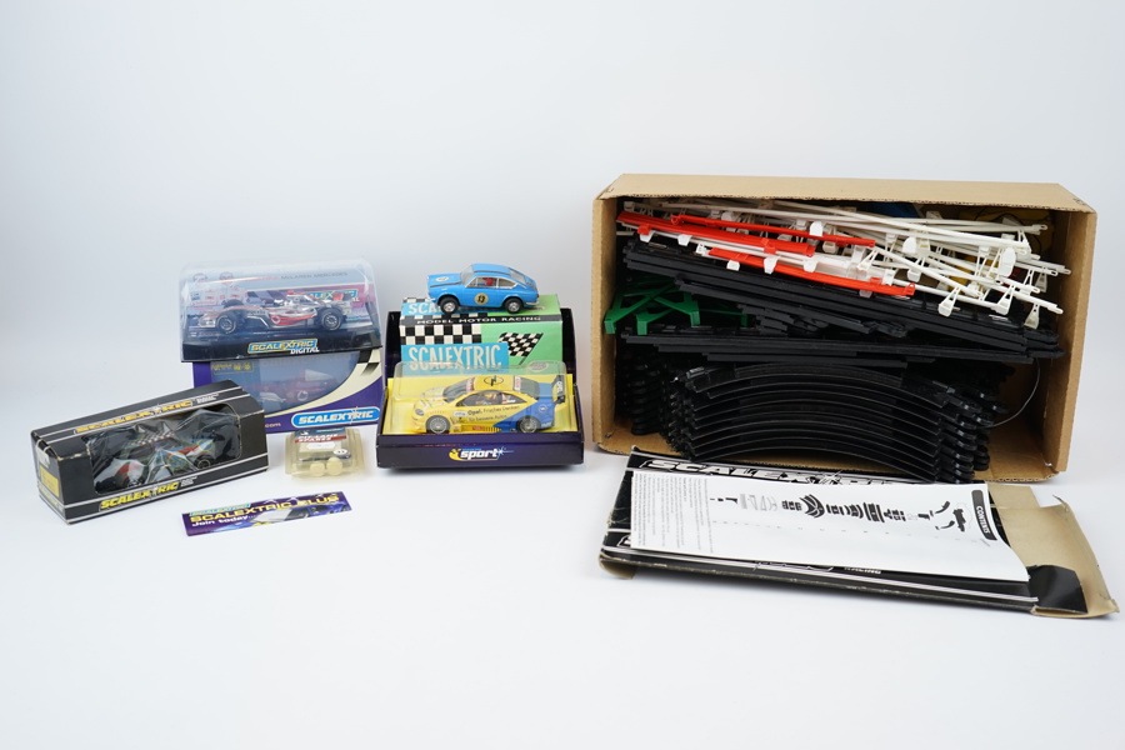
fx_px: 1187
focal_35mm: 38
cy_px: 375
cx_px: 562
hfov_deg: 50.7
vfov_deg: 35.1
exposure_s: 1/60
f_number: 4.5
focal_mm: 38
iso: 100
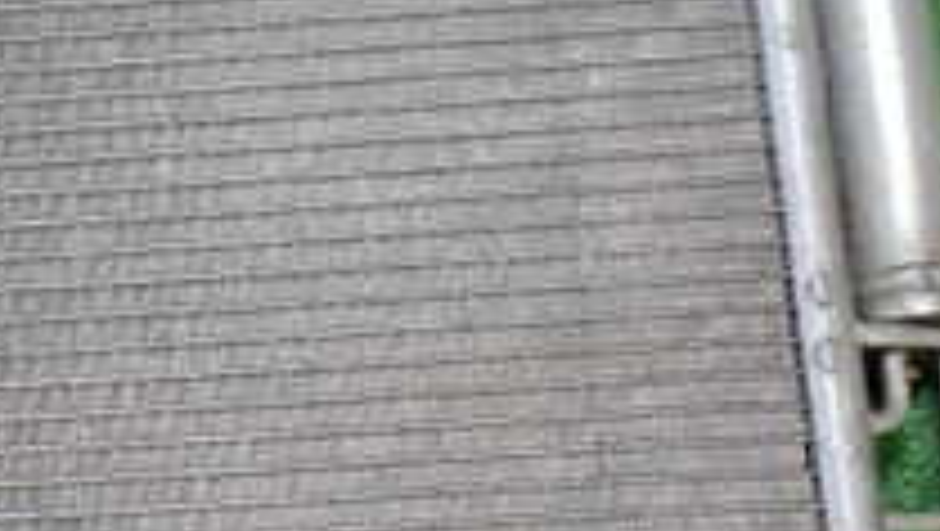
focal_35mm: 147
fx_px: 3667
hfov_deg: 14.2
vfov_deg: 8.3
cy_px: 126
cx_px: -193
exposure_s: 1/50
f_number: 3.1
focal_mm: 8.4
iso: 250
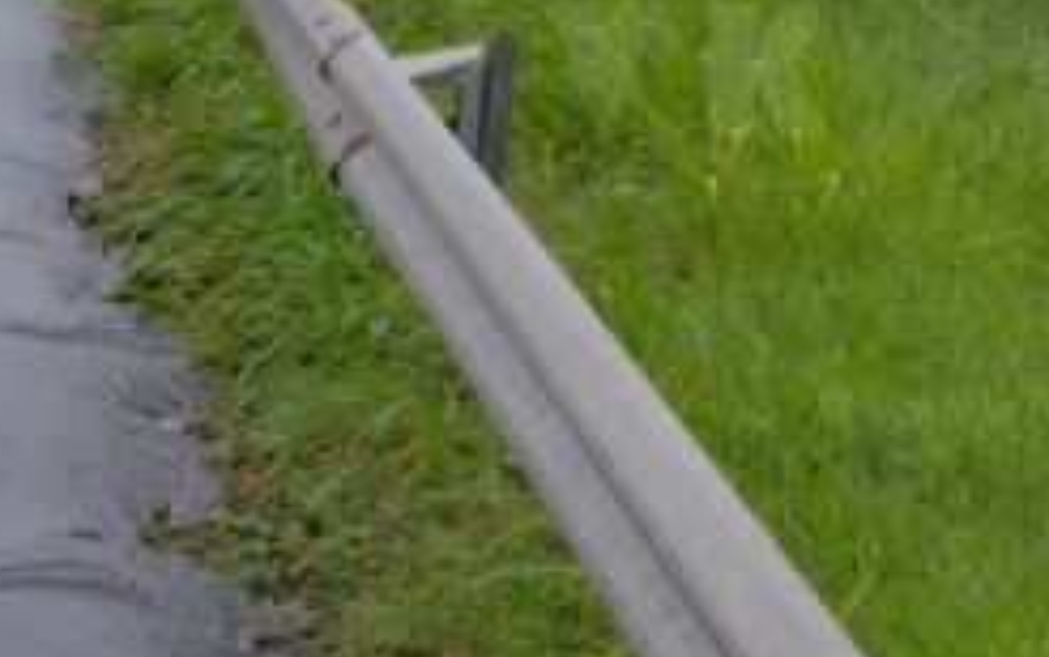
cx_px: 1467
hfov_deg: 16.3
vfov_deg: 10.5
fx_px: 3404
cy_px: -448
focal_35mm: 119
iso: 1000
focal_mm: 24
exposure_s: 1/160
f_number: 8
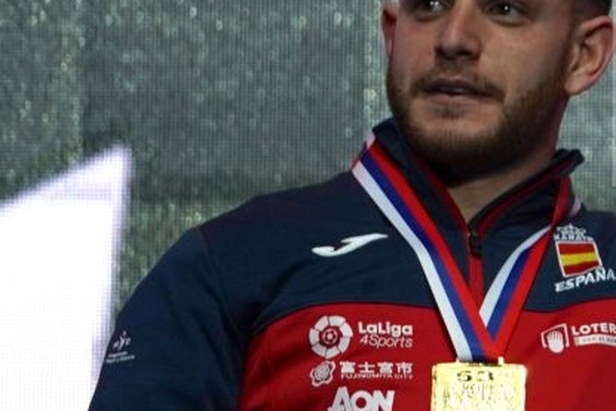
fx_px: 10389
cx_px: 1254
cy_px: 52
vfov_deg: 2.3
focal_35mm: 607
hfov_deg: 3.4
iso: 320
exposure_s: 1/250
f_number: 2.8
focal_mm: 140
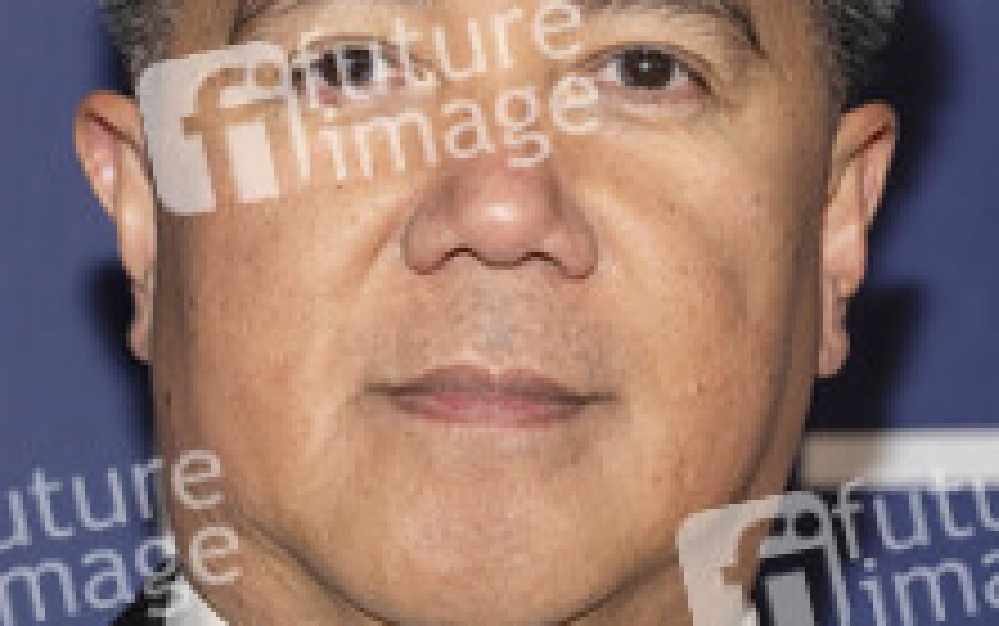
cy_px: 333
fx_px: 5993
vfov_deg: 6.0
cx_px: 500
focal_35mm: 220
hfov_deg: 9.5
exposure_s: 1/200
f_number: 5.6
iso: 800
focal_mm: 120
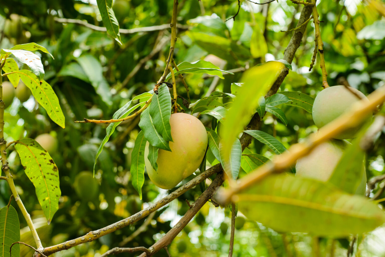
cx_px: 192
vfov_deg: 27.0
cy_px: 128
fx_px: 535
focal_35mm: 50
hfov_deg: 39.6
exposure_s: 1/250
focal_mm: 50
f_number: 4.5
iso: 640
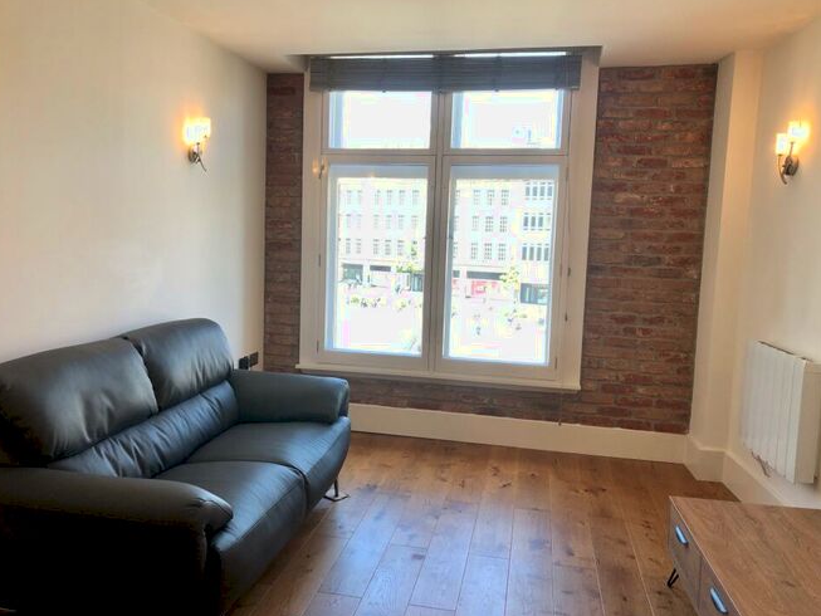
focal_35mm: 30
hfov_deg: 59.9
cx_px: 388
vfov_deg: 46.8
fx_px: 712
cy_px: 306
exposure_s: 1/118
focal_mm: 3.99
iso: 20
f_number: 1.8
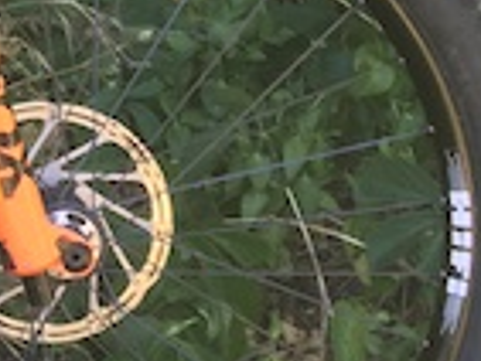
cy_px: -65
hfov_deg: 10.9
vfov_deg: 9.0
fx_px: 2281
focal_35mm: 164
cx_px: -495
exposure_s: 1/60
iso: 32
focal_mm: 4.15
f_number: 2.2
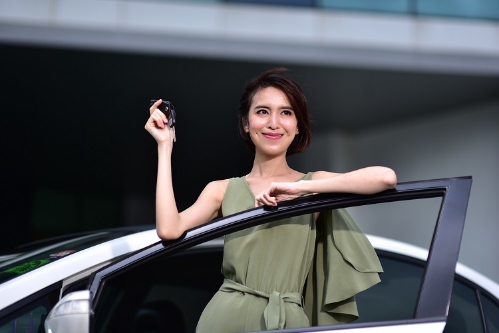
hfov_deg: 23.9
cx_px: 250
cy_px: 166
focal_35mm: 85
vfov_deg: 16.1
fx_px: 1178
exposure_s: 1/1600
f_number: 1.6
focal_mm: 85
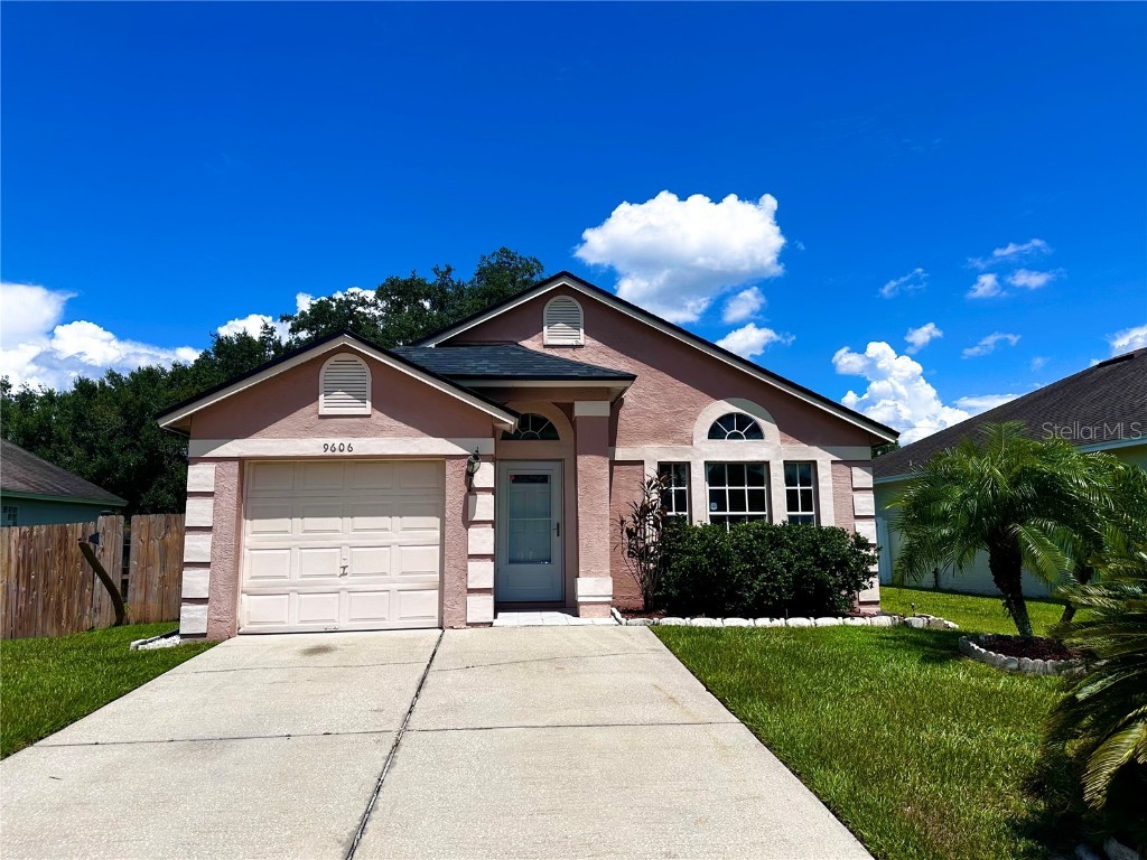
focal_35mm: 24
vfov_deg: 56.8
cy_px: 430
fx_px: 795
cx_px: 574
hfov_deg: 71.6
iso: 80
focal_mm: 6.86
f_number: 1.78
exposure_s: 1/8929
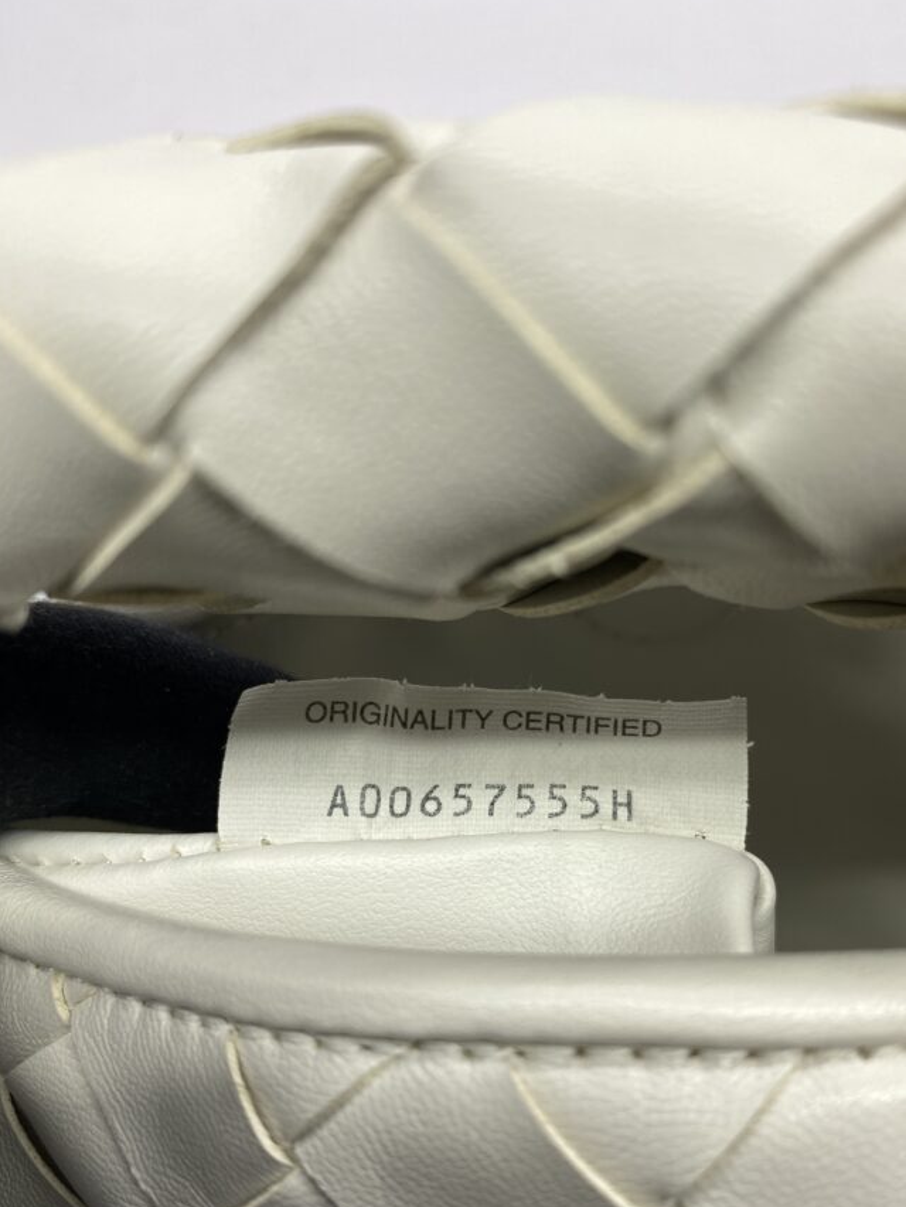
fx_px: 1047
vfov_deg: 59.6
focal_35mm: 30
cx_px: 487
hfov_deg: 46.8
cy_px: 705
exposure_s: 1/100
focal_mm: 4.25
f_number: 1.8
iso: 32
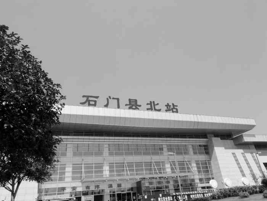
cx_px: 134
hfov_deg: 67.3
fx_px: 201
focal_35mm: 26
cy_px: 100
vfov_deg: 53.1
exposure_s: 1/2000
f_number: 2.2
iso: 50
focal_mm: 3.46
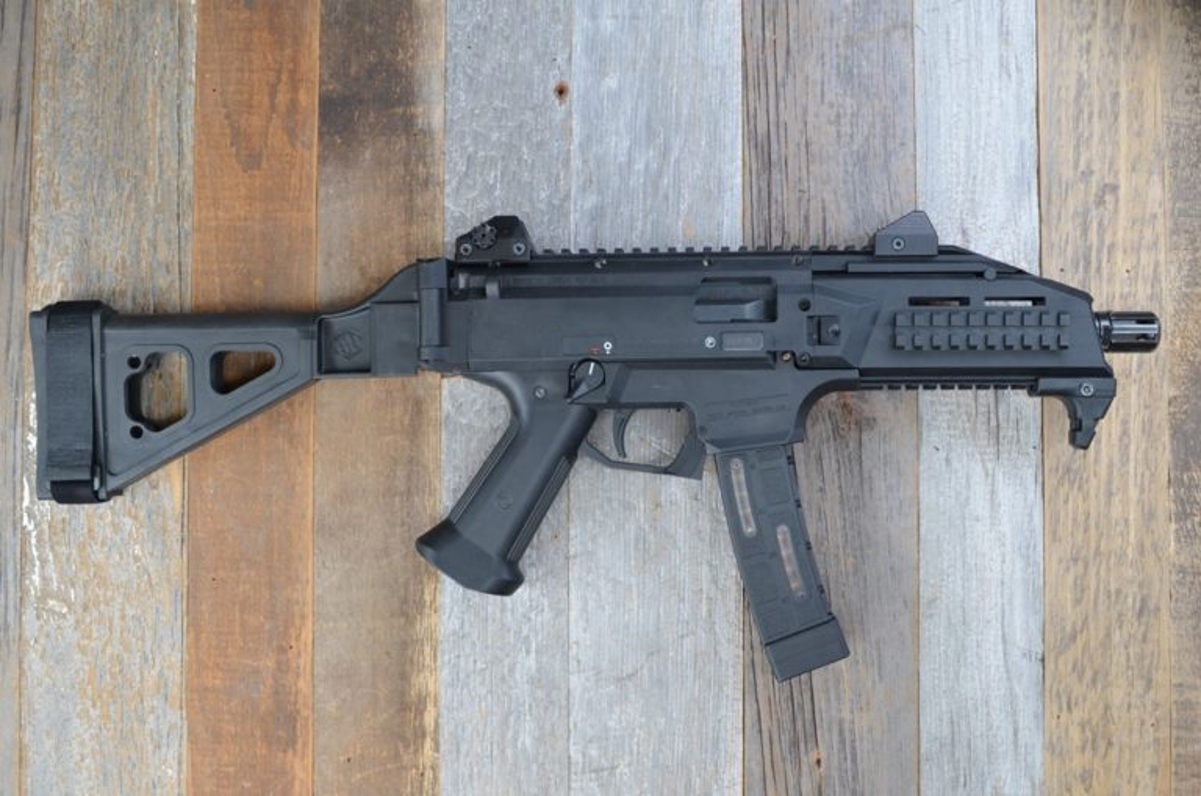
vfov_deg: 39.8
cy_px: 398
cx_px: 600
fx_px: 1099
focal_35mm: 33
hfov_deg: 57.3
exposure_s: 1/40
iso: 200
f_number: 6.3
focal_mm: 22
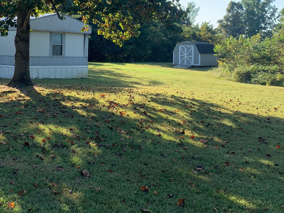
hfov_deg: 37.3
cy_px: 44
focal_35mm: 51
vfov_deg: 28.0
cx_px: 107
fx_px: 418
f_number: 1.8
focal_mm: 4.25
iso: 25
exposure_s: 1/849
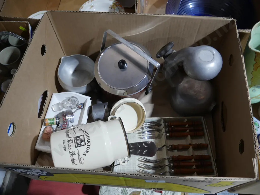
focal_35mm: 28
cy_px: 98
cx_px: 130
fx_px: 210
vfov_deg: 49.7
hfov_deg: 63.4
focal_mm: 14
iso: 500
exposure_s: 1/60
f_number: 3.5
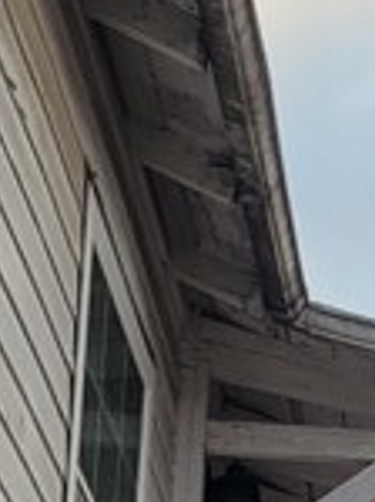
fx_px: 2578
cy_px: 1225
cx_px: 760
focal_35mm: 178
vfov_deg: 9.8
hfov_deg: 7.9
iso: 40
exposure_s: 1/952
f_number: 1.8
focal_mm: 5.4
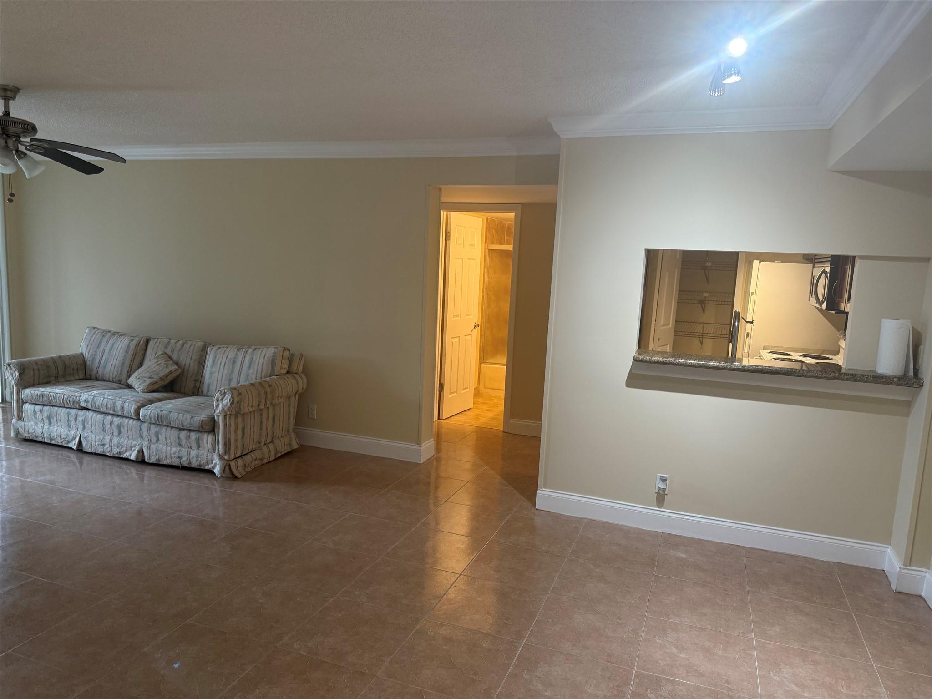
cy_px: 350
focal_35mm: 24
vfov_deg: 56.8
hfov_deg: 71.6
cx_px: 466
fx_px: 646
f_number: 1.78
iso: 160
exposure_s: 1/60
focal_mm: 6.76
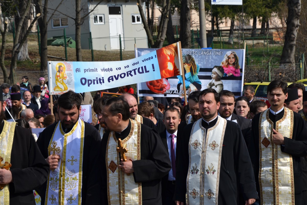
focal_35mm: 158
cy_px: 102
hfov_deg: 13.0
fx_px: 1343
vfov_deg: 8.7
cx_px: 154
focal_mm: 105
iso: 100
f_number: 9
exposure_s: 1/320
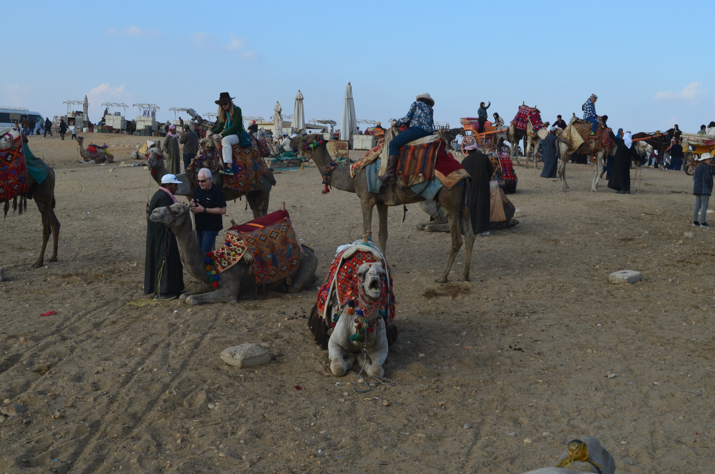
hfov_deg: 43.7
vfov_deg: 29.7
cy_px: 237
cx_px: 358
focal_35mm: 45
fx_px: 892
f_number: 11
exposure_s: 1/125
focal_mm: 30
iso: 200
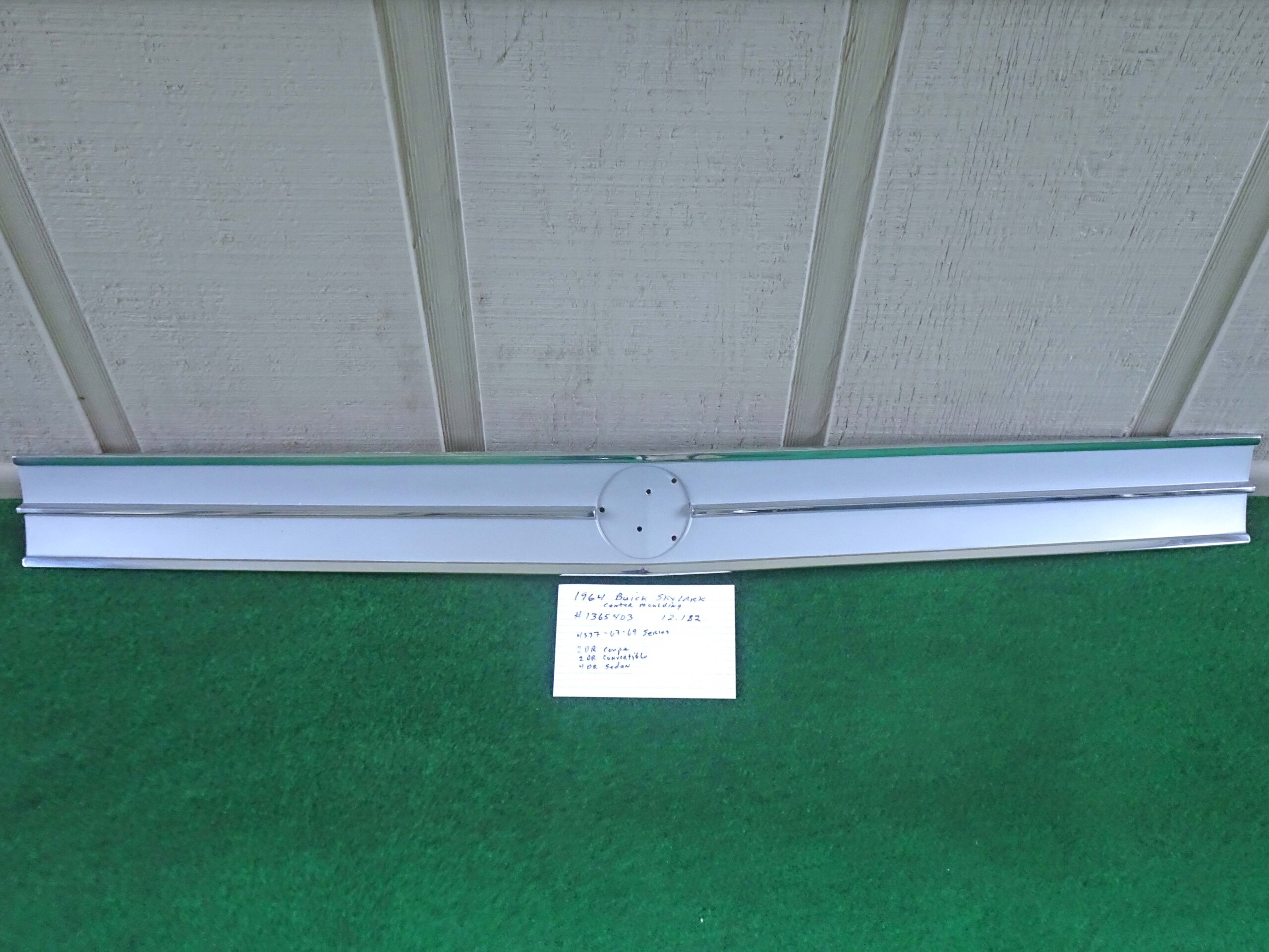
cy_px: 476
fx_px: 1356
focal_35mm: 37
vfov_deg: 38.7
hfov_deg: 50.1
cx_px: 634
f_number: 4
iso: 800
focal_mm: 6.37
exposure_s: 1/15
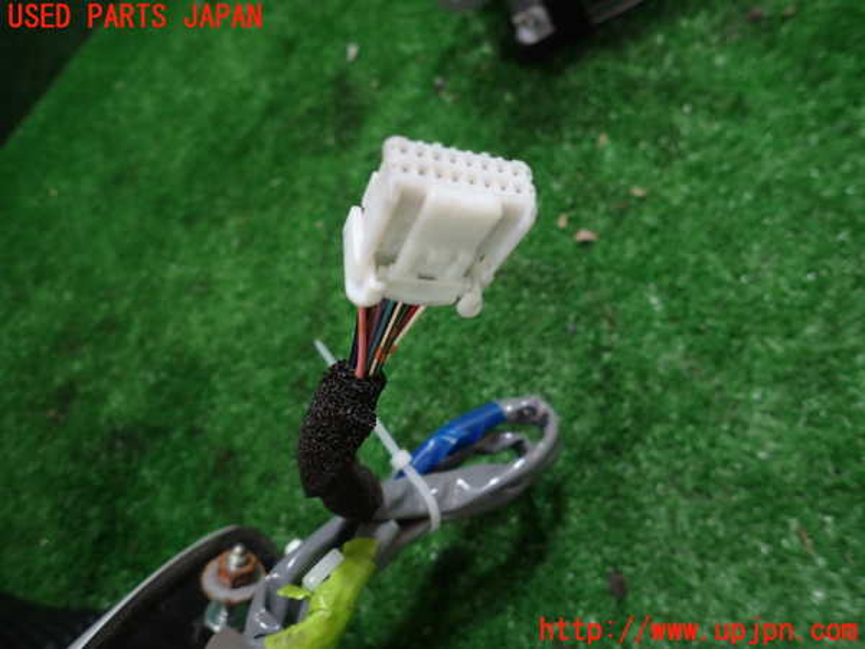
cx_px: 432
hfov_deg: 69.4
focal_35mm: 25
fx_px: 625
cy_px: 324
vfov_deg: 54.9
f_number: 2
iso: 200
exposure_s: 1/60
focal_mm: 4.5
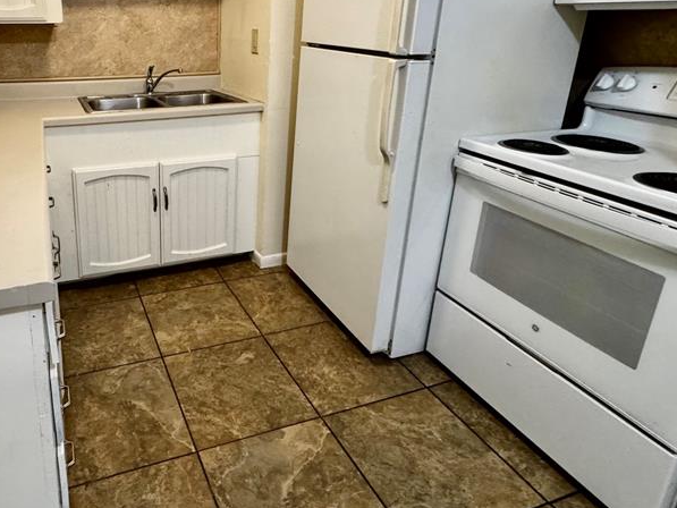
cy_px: 149
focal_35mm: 24
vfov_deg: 55.0
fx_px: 469
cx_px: 187
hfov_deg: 67.9
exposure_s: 1/60
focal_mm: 2.22
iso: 320
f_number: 2.2
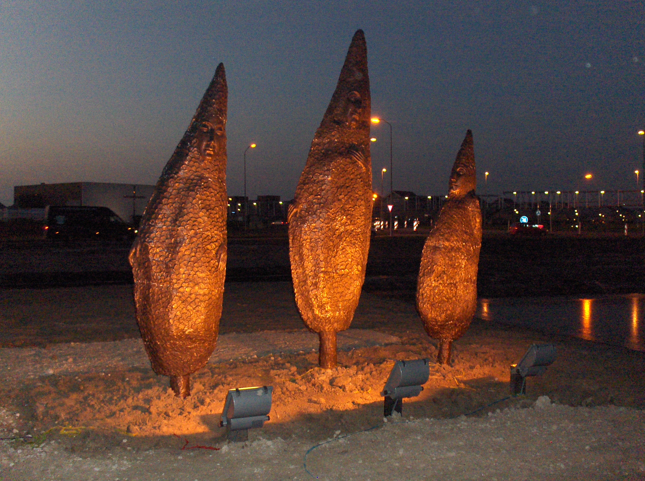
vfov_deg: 49.6
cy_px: 240
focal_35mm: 28
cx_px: 322
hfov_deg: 63.5
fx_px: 521
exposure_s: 1/60
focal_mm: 5.8
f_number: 2.8
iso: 100
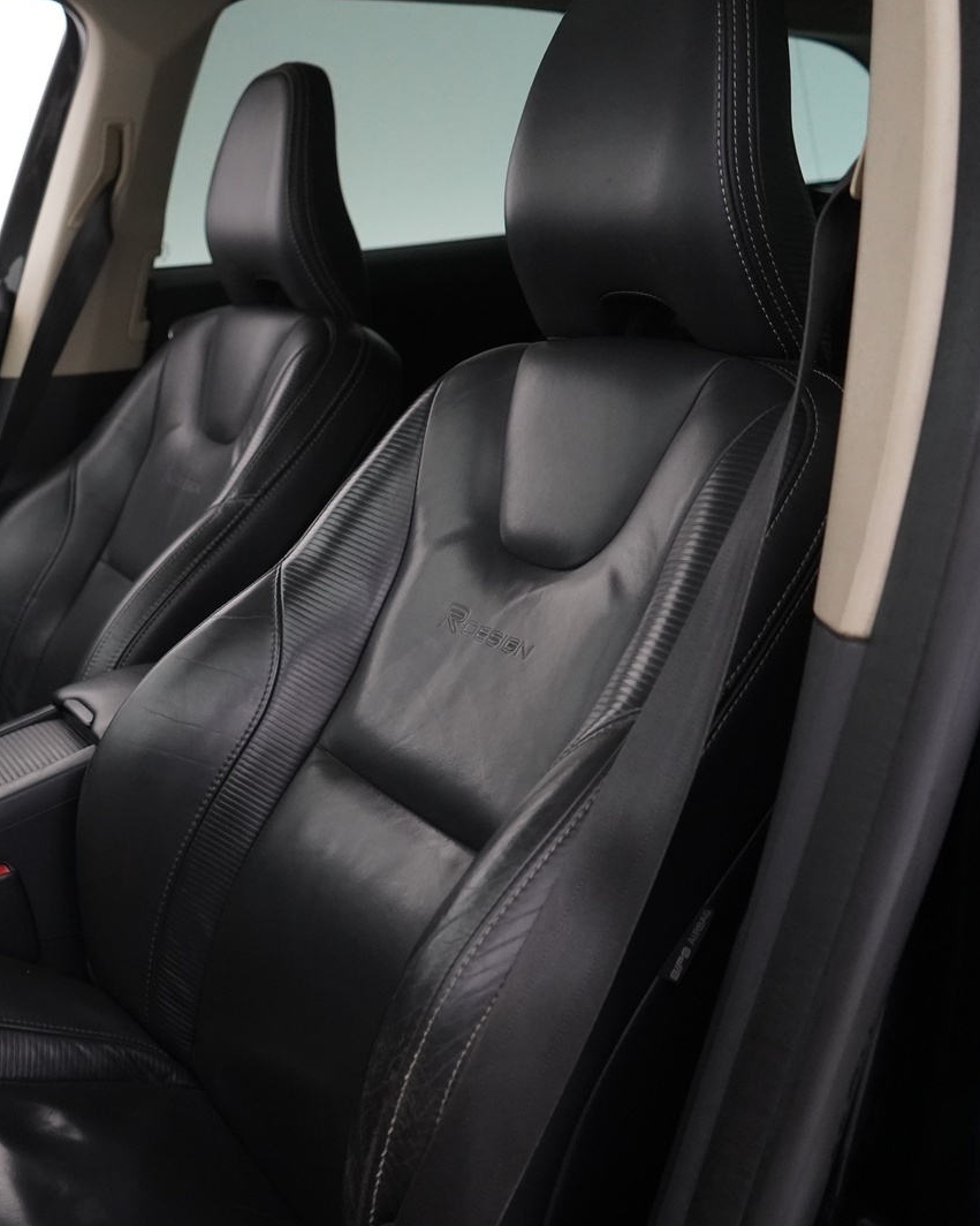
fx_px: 1450
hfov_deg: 35.9
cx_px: 178
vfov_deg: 45.8
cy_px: 614
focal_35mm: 40
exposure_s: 1/60
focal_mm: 28
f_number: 3.5
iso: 4000
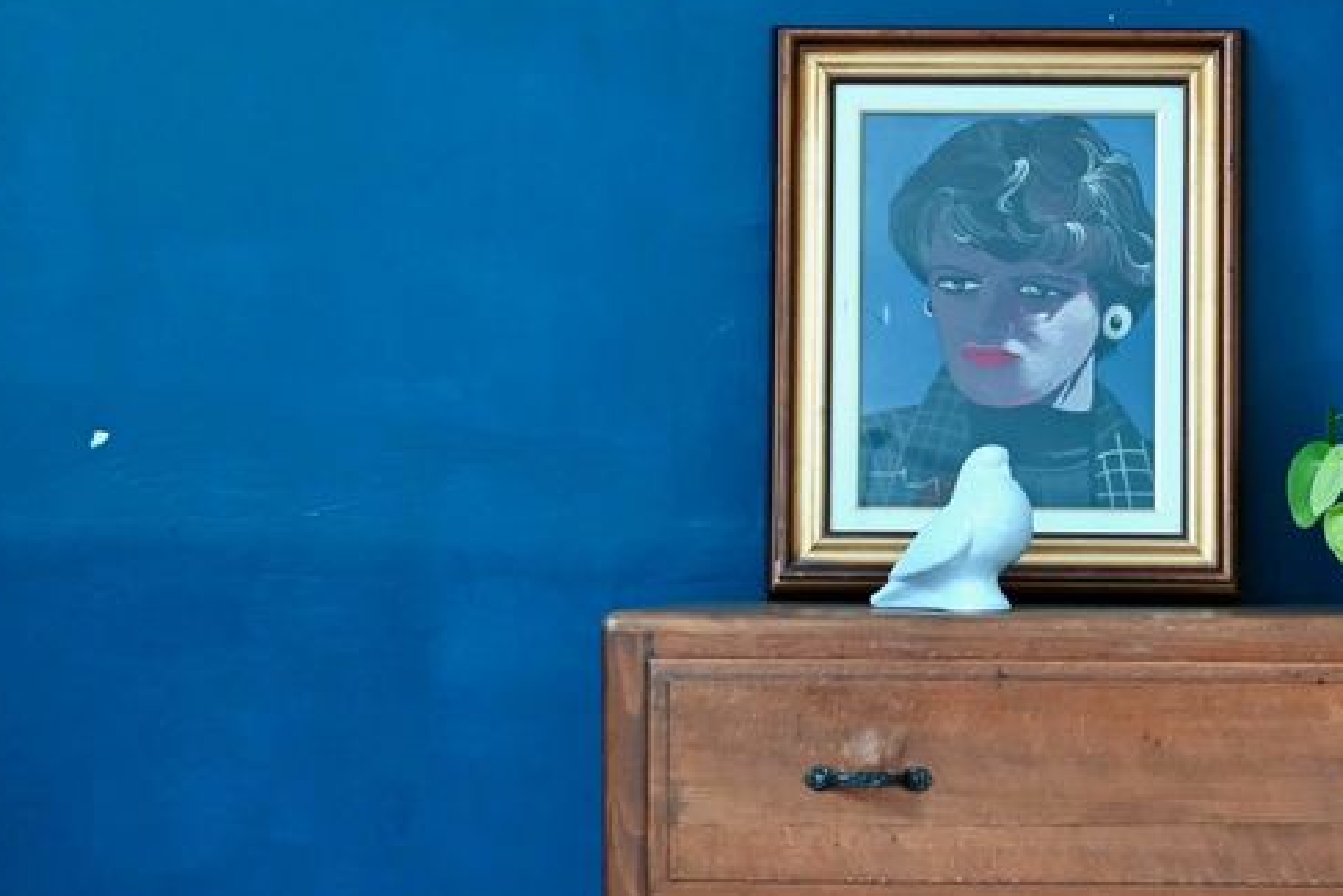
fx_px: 2836
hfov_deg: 26.2
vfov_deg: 17.8
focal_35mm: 76
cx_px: 1076
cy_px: 753
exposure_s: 1/40
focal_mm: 37
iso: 1800
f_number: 4
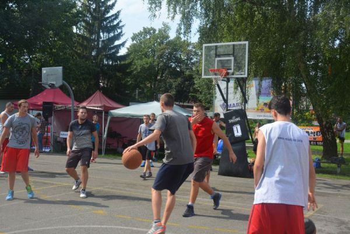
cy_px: 117
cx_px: 175
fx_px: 394
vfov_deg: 33.0
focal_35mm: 40
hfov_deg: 47.9
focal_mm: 27
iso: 140
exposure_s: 1/250
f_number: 8
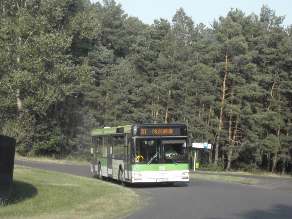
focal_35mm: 83
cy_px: 110
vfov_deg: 17.8
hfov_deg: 23.6
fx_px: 700
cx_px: 146
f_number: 5.1
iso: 500
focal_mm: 14.94
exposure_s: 1/500
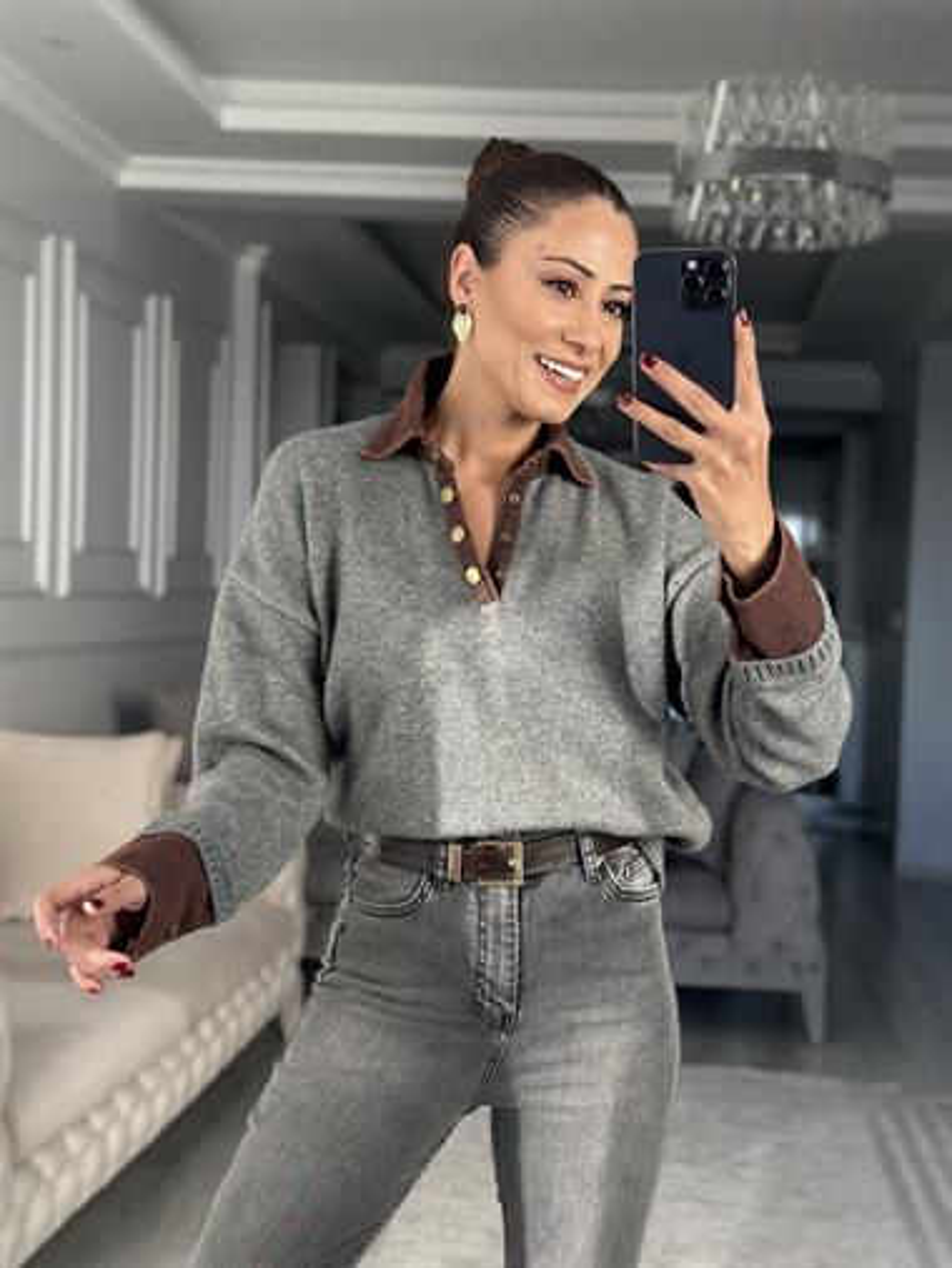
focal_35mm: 48
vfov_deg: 39.6
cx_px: 476
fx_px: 1759
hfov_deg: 30.3
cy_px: 634
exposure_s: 1/198
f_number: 1.78
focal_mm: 6.86
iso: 80
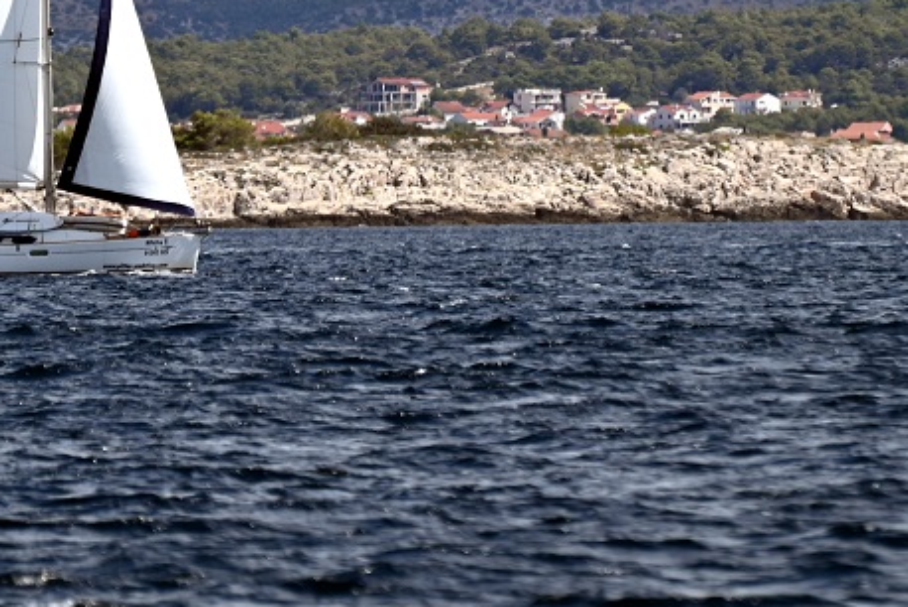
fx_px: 21477
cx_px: 400
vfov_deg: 1.6
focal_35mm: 851
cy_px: -102
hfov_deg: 2.4
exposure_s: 1/1000
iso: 140
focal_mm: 300
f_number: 5.6
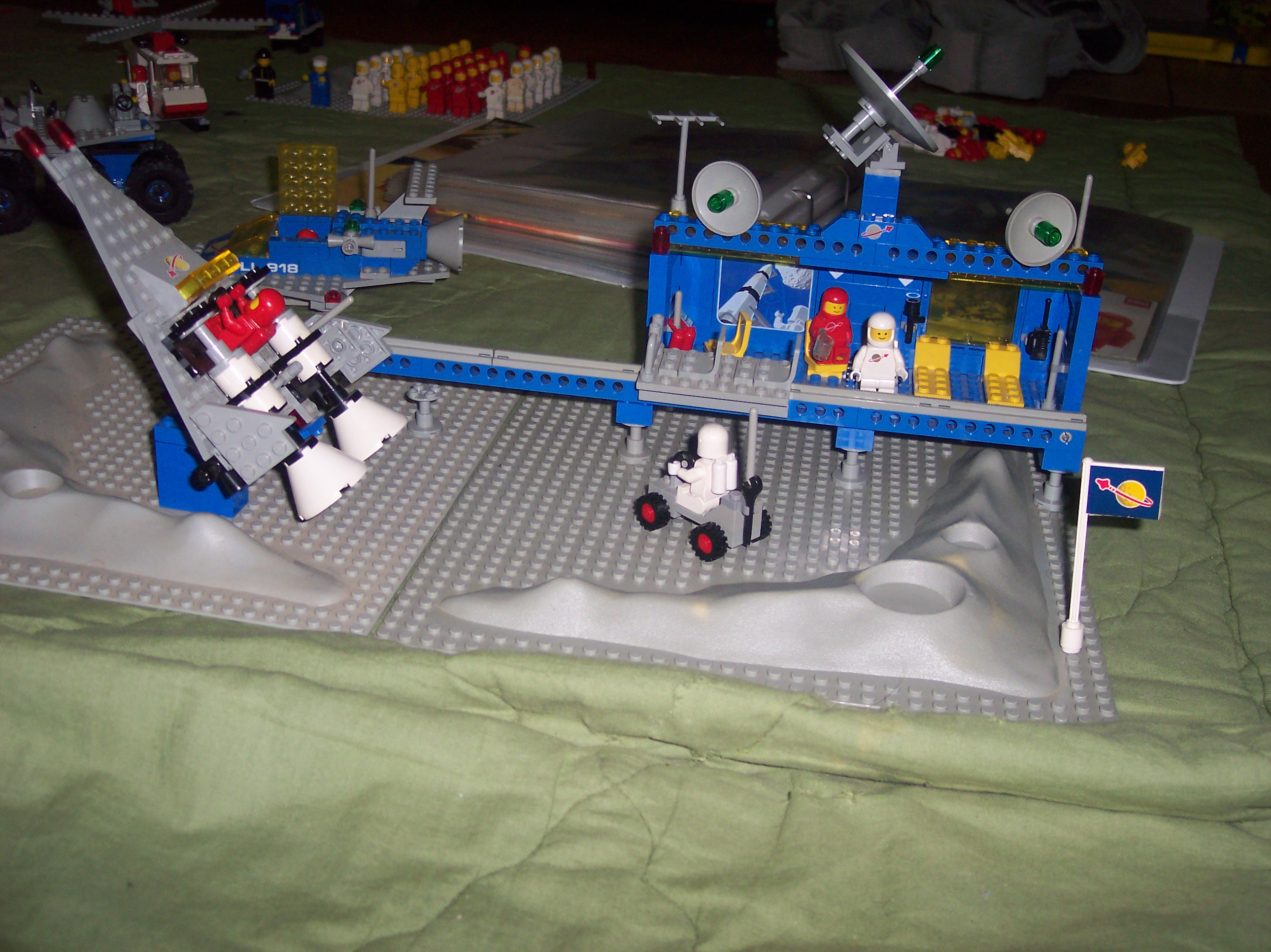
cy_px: 476
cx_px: 636
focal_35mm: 38
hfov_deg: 49.0
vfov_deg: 37.7
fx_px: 1394
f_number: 2.8
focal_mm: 8
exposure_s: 1/30
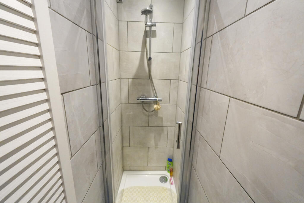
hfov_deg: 100.4
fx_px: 127
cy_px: 102
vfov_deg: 77.3
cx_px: 152
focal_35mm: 15
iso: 2000
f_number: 4
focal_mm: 10
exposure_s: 1/160
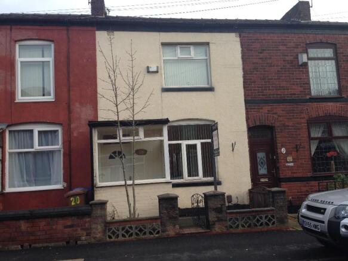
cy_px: 130
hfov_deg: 55.4
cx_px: 174
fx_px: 332
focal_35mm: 33
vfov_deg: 42.9
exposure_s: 1/328
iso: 50
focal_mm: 4.12
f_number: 2.4
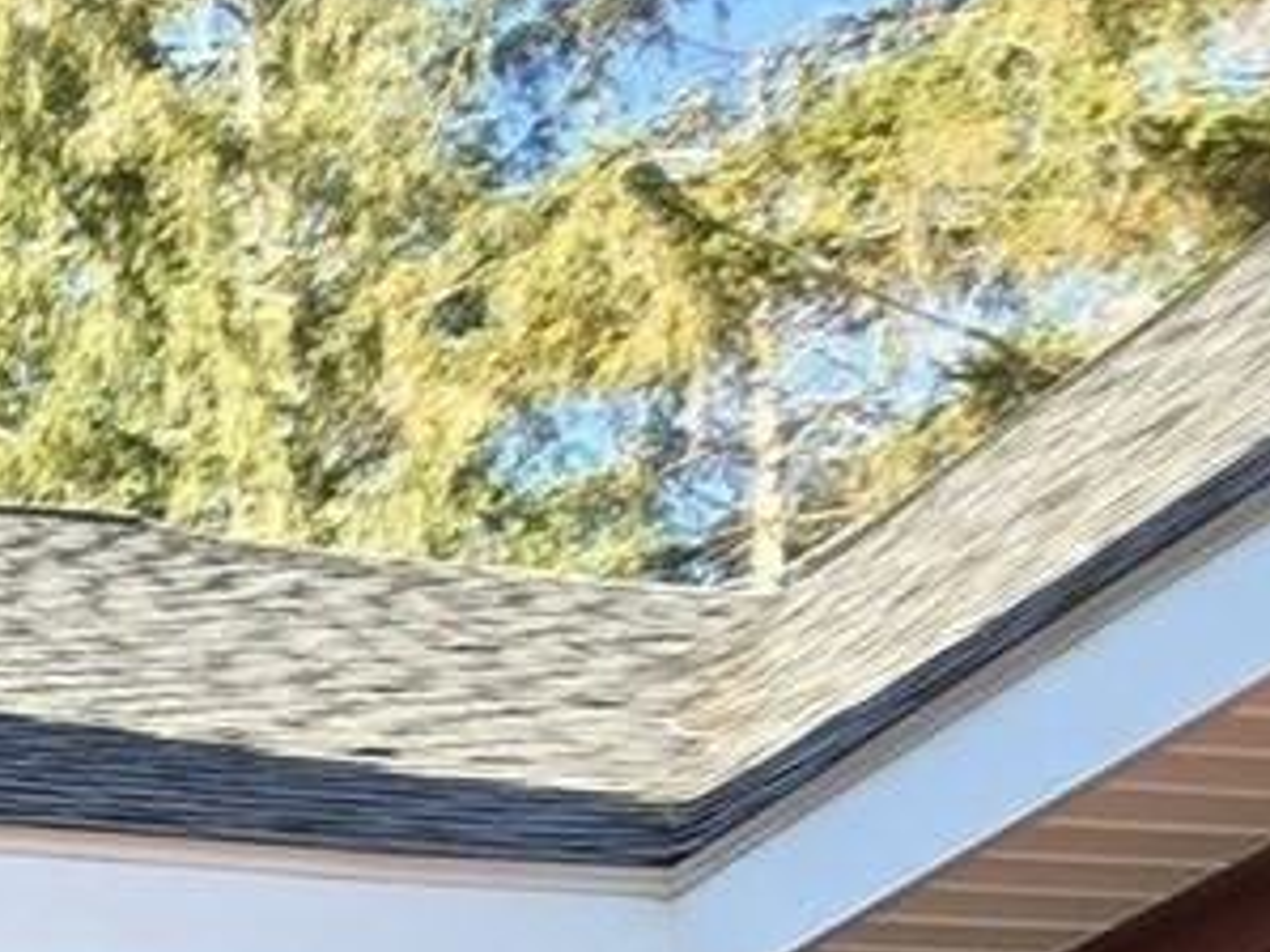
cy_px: 2087
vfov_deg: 13.4
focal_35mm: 89
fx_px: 3264
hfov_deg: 16.2
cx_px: -1376
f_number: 2.2
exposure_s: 1/329
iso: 50
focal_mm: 2.2
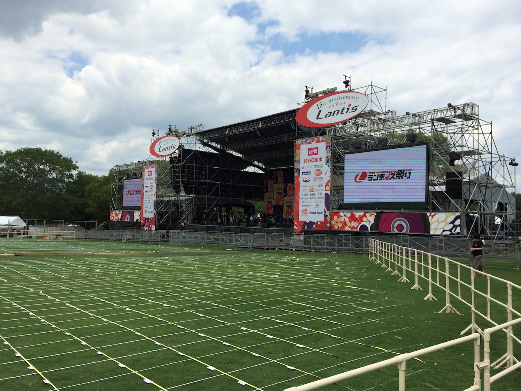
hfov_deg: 60.0
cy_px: 196
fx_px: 452
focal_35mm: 30
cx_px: 260
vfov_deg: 46.8
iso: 40
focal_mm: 4.12
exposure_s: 1/2415
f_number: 2.2
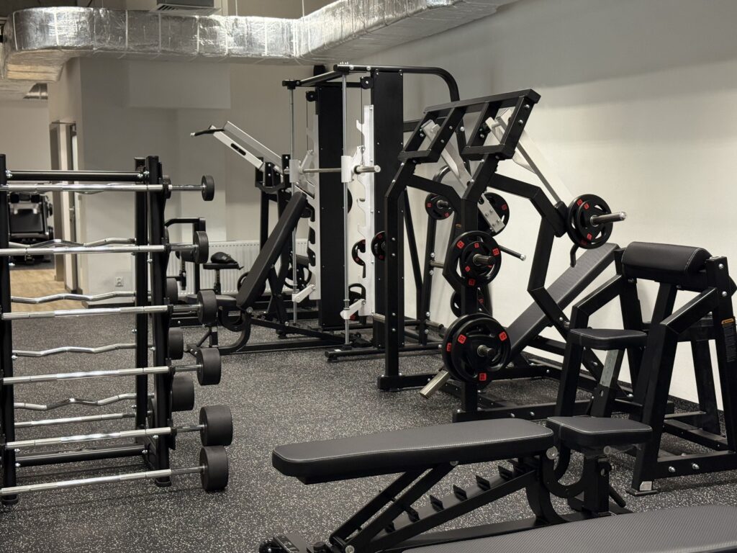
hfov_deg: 39.7
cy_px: 276
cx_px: 368
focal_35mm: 48
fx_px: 1022
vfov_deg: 30.3
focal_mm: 6.76
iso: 160
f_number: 1.78
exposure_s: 1/100
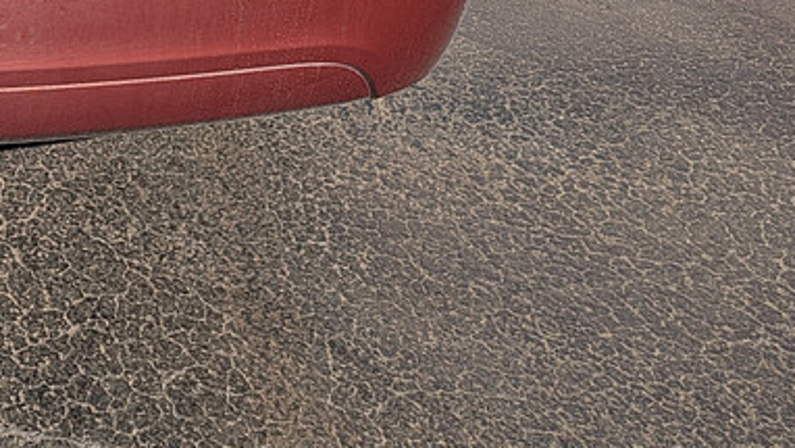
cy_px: -310
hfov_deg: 26.2
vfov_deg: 15.3
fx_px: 1476
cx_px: -202
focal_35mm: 70
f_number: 1.68
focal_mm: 6.9
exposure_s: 1/19608
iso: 22
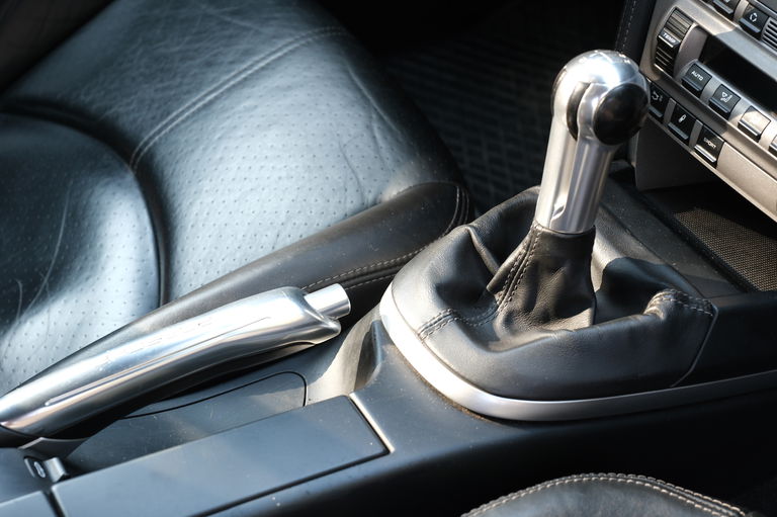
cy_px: 258
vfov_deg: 20.3
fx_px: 1445
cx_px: 388
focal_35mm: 67
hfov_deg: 30.1
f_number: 4.5
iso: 800
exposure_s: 1/60
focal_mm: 44.5
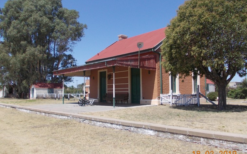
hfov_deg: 62.9
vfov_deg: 41.8
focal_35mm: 30
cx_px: 124
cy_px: 83
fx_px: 202
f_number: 5.4
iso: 80
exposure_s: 1/400
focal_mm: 4
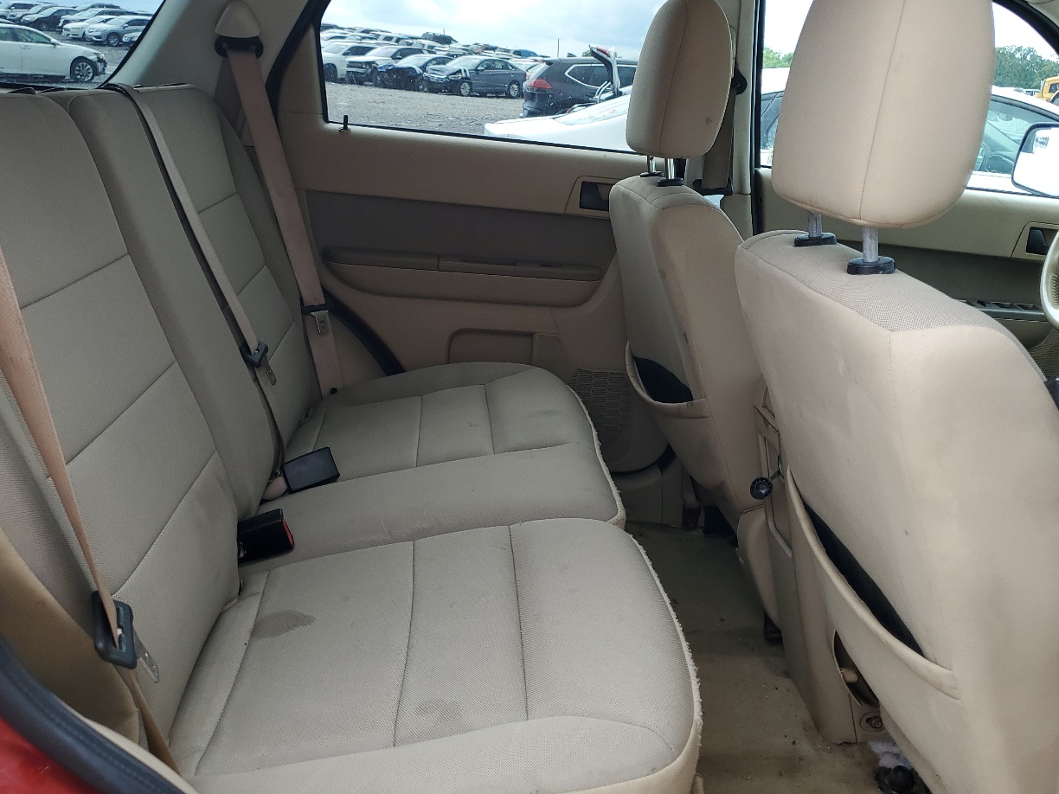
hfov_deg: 54.0
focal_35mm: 34
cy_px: 350
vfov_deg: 41.7
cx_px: 531
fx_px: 1040
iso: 50
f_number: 1.5
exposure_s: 1/417
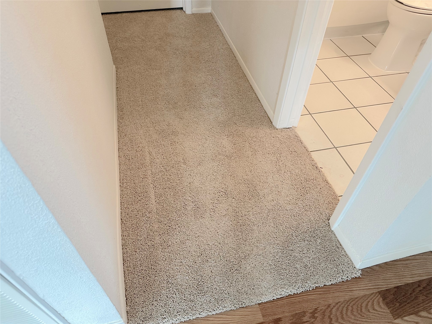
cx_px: 216
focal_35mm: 24
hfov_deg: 71.6
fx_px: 300
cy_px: 162
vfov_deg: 56.8
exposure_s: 1/60
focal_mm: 6.86
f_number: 1.78
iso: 160
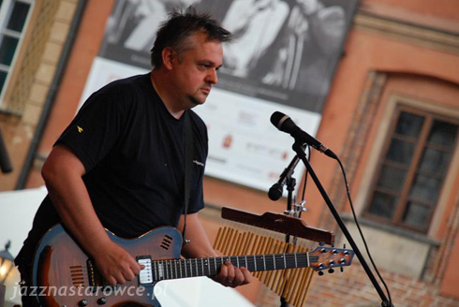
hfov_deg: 10.0
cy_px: 155
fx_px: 2636
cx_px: 227
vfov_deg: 6.7
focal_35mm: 207
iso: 1000
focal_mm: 135
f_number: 5.6
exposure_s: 1/60
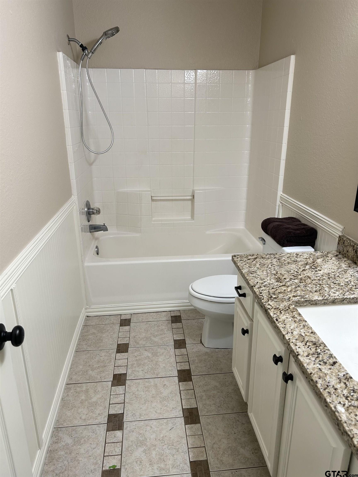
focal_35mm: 26
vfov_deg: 67.3
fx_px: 359
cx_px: 179
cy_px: 238
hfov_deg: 53.1
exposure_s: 1/60
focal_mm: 5.7
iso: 100
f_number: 1.5
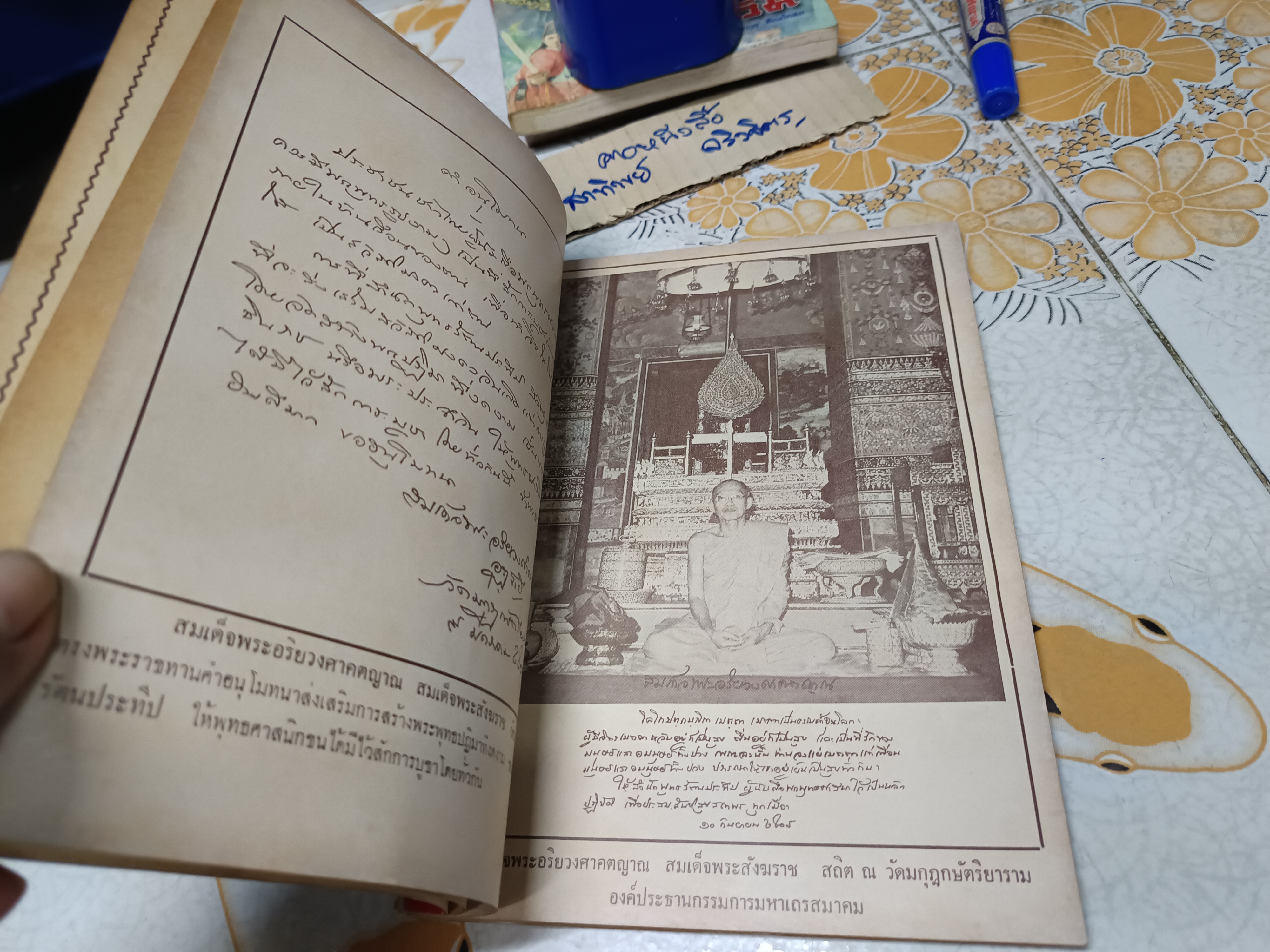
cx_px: 635
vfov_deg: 56.8
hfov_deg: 71.6
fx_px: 881
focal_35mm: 24
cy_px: 476
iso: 1183
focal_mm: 5.31
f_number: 1.7
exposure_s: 1/33.3
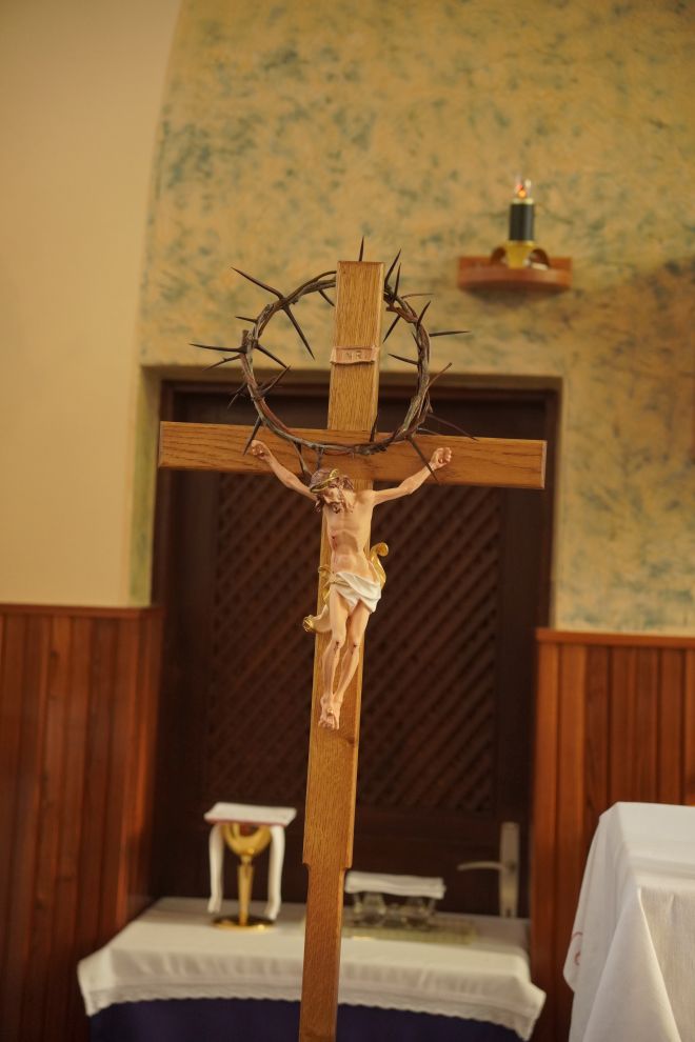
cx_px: 348
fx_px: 2067
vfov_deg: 28.3
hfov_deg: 19.1
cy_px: 521
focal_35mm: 71
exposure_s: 1/160
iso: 1600
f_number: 3.5
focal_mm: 47.6
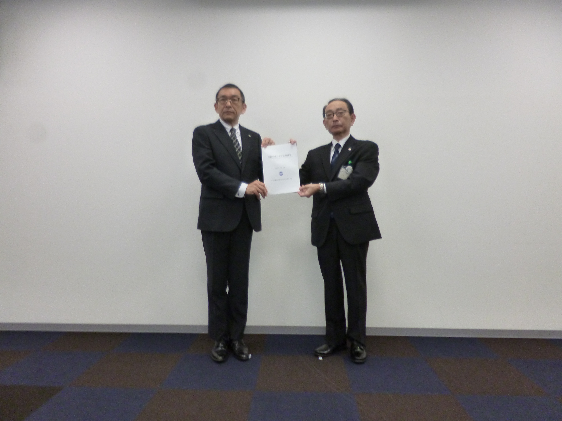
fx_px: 390
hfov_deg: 71.6
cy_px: 210
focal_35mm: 24
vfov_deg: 56.8
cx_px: 281
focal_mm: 4.3
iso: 400
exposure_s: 1/60
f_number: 2.5
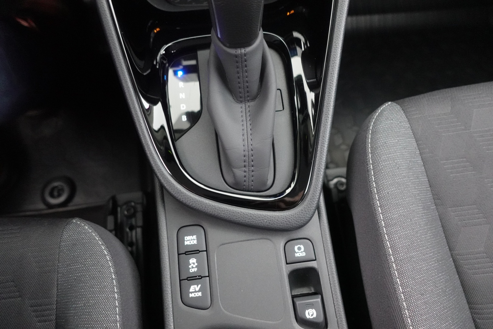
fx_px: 329
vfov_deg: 53.1
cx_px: 246
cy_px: 164
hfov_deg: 73.7
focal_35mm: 24
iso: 3200
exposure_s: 1/25
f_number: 1.8
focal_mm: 9.4
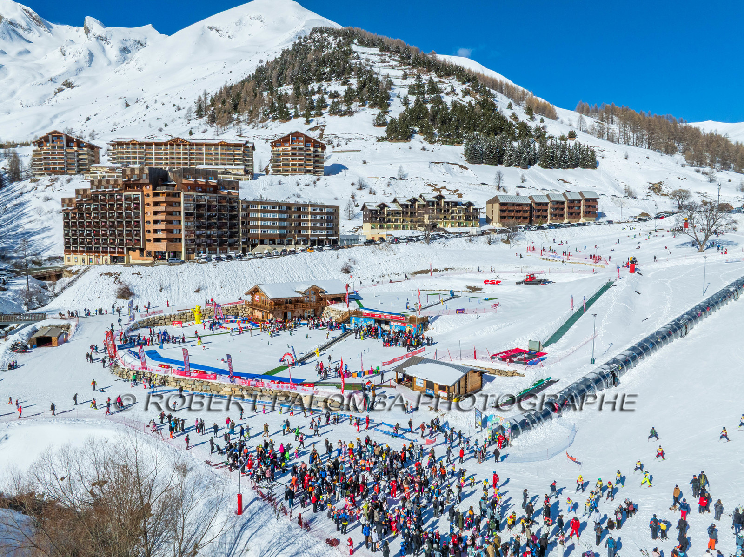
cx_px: 372
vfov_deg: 56.8
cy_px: 278
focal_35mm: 24
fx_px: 516
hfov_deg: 71.6
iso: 200
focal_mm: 12.3
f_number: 11
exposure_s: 1/800
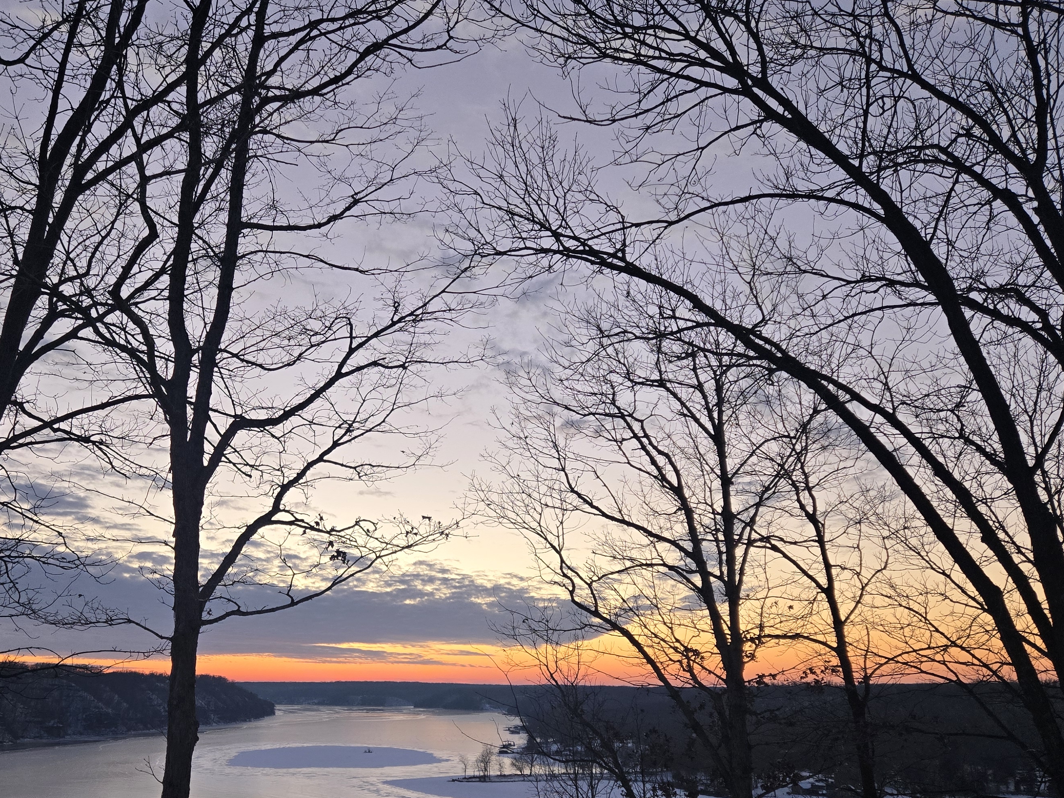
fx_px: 1076
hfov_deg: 52.0
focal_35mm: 35
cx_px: 393
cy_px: 533
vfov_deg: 40.2
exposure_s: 1/180
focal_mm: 5.4
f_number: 1.8
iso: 160
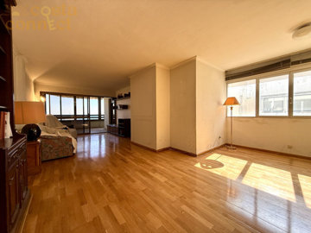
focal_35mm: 14
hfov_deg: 102.1
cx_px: 156
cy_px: 116
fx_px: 126
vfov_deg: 85.7
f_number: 2.2
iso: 64
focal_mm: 2.22
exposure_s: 1/195
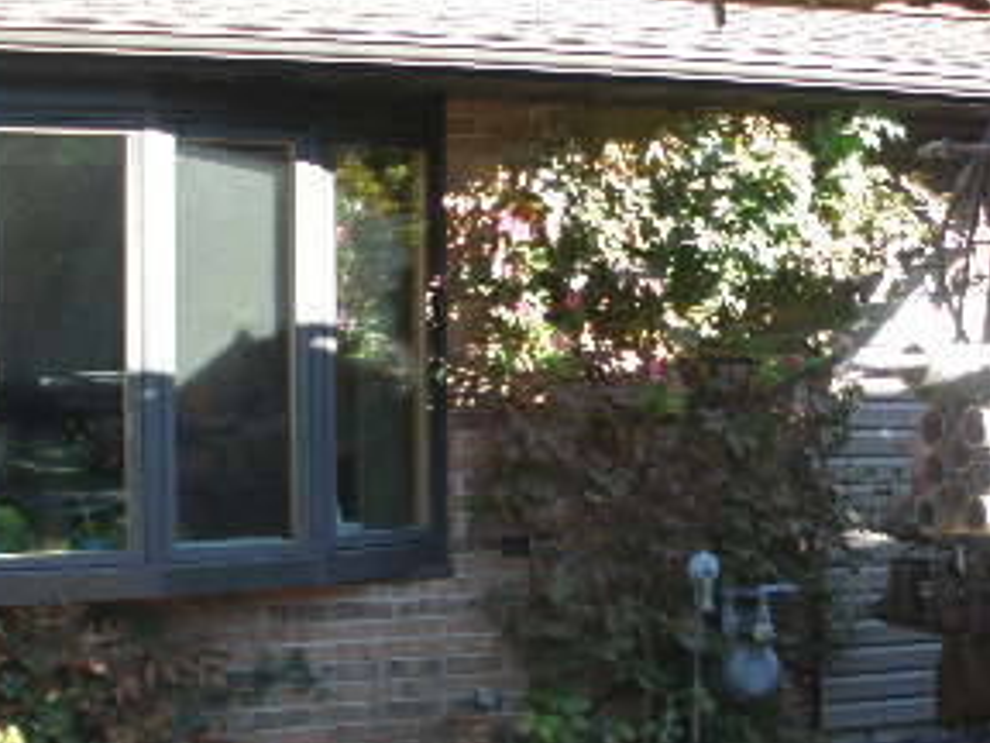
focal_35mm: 80
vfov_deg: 18.4
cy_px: 413
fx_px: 2288
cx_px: 832
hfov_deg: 23.9
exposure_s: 1/50
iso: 64
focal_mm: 6.3
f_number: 3.5
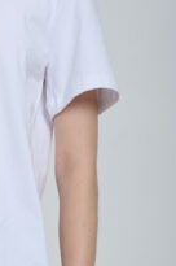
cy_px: 211
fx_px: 1788
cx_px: -73
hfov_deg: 5.6
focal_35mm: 243
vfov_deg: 8.5
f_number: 10
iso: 125
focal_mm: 70
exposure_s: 1/200
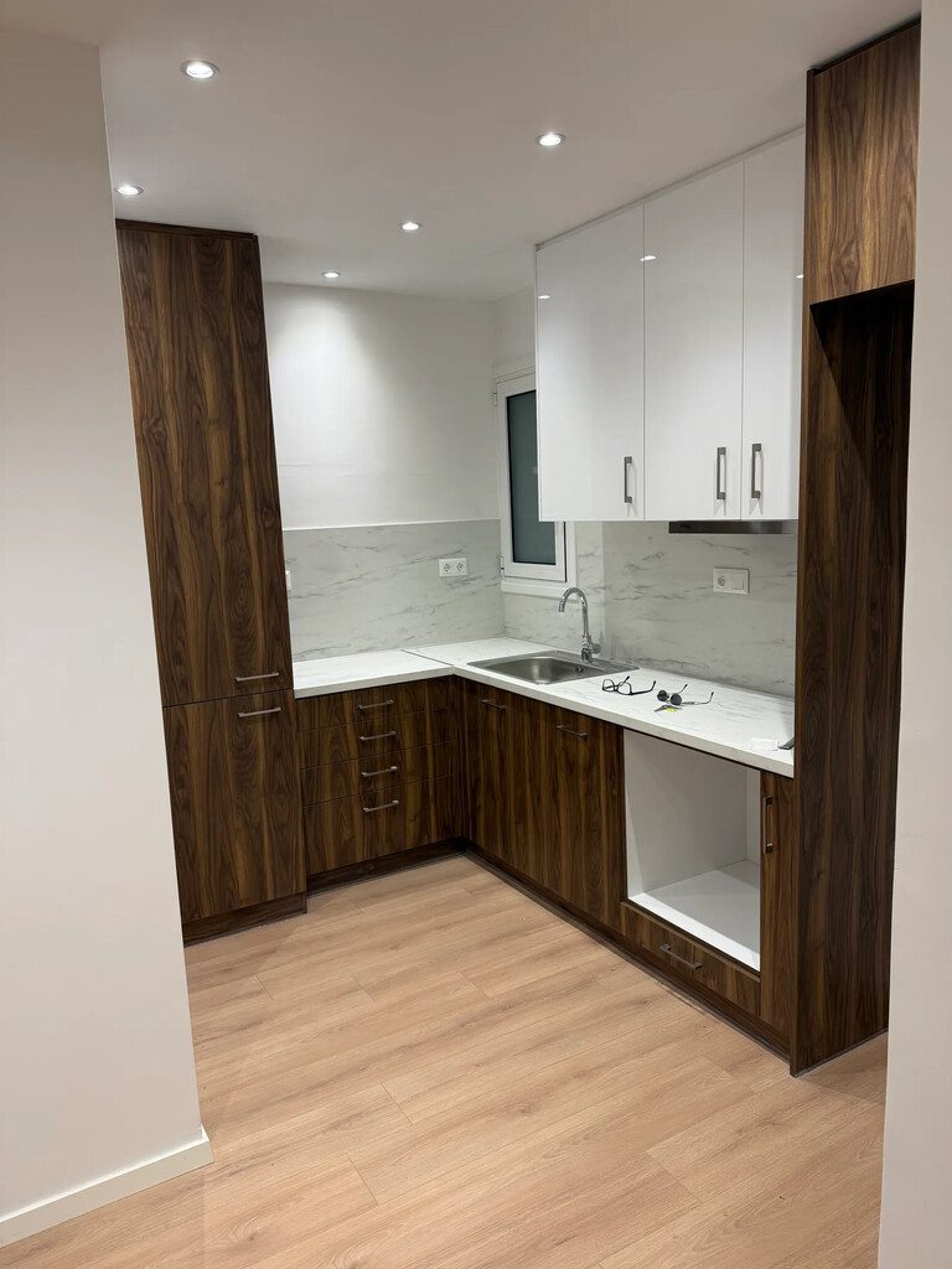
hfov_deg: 56.8
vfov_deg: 71.6
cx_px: 476
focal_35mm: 24
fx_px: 880
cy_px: 634
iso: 100
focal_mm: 6.76
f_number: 1.78
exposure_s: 1/100
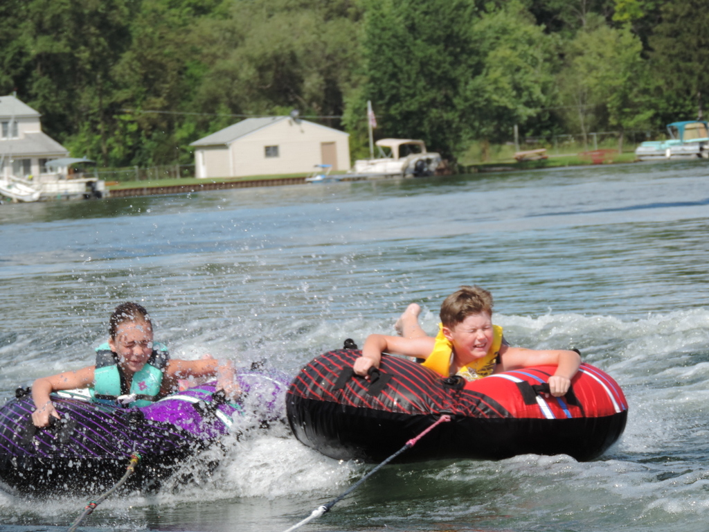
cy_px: 266
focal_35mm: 250
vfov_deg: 5.9
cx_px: 354
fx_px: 5120
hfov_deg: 7.9
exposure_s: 1/500
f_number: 4.7
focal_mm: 44.5
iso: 80
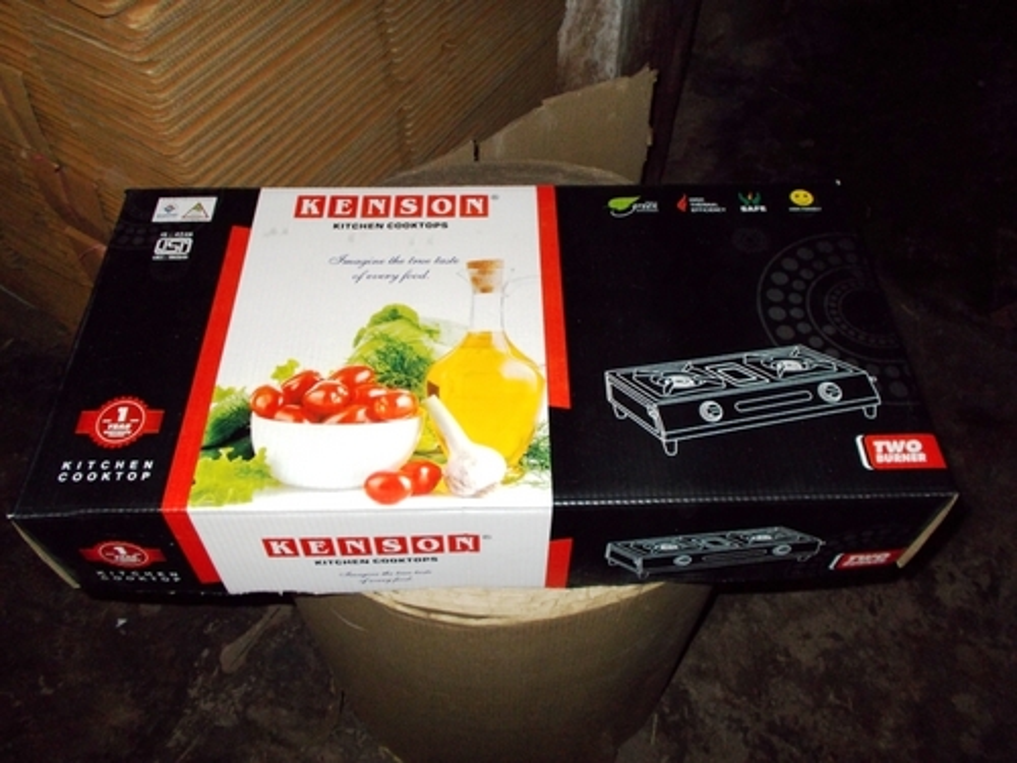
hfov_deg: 60.0
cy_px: 382
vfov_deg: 46.8
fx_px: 881
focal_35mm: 30
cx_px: 508
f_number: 3.4
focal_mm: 5.3
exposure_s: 1/25
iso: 200
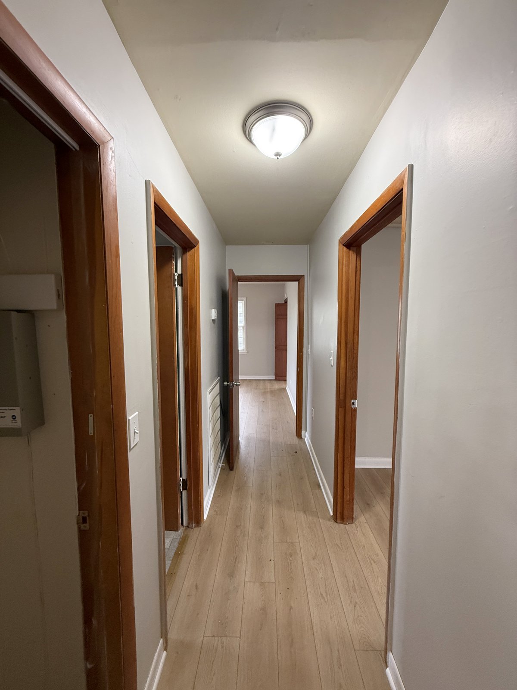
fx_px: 279
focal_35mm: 14
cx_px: 258
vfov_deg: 102.1
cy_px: 345
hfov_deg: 85.7
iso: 400
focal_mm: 2.22
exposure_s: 1/60
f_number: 2.2
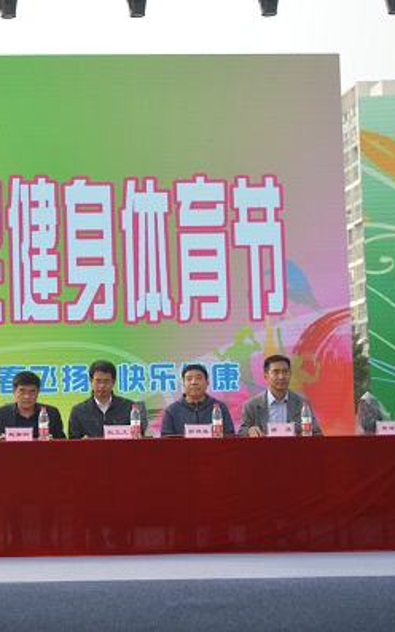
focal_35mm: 97
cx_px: -48
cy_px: 315
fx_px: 1671
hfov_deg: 13.2
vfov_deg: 21.4
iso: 100
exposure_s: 1/160
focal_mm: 42
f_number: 6.3
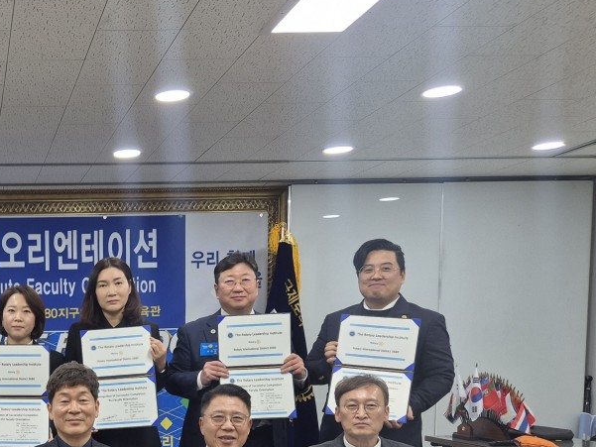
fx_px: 844
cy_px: 415
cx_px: 1
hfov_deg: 35.3
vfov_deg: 28.4
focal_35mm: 49
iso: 100
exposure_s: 1/120
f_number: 1.8
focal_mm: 5.4
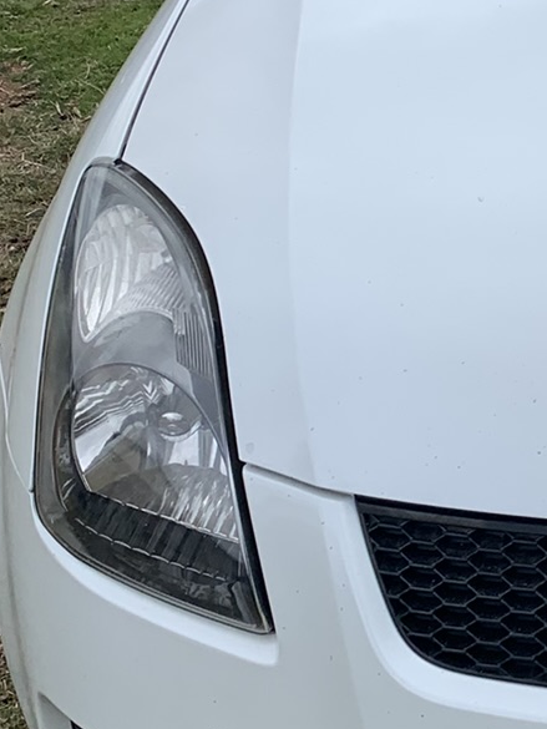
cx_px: 876
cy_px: 217
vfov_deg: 21.4
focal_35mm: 91
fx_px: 1917
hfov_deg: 14.8
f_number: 1.8
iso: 25
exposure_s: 1/1953
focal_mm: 4.25
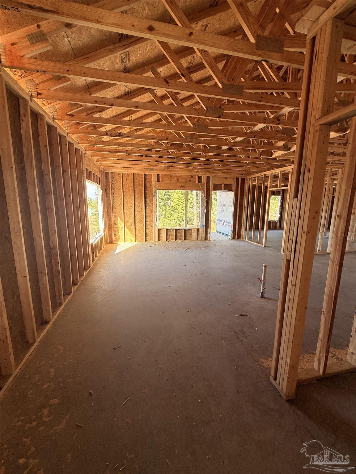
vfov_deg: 102.1
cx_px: 178
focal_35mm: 14
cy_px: 237
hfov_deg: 85.7
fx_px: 192
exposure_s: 1/133
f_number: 2.2
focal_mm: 2.22
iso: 50
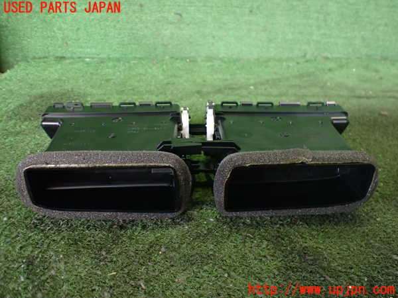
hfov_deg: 60.0
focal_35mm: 30
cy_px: 149
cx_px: 199
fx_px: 345
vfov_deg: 46.8
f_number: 2.3
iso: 800
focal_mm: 5.4
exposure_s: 1/80
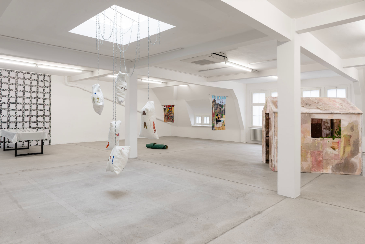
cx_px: 182
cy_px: 122
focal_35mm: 24
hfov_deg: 73.7
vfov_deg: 53.2
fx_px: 243
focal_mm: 24
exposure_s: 1/4
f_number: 10
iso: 100
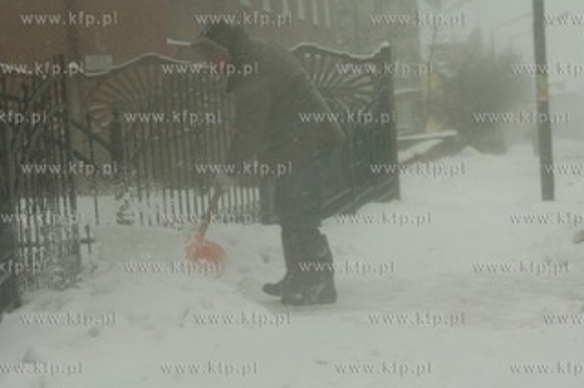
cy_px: 191
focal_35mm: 109
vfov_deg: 12.5
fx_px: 1766
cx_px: 308
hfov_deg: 18.8
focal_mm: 58
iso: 400
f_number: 6.7
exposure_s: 1/200
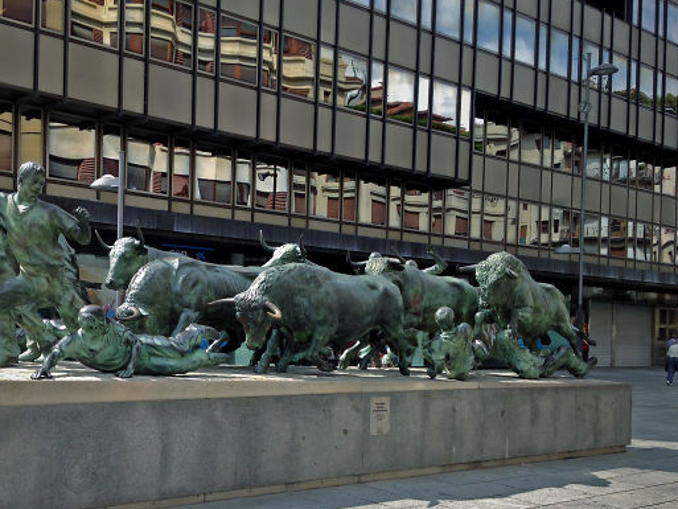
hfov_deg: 41.7
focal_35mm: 45
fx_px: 882
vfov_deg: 32.0
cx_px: 250
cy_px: 323
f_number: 2.4
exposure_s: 1/809
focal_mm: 4.12
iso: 50
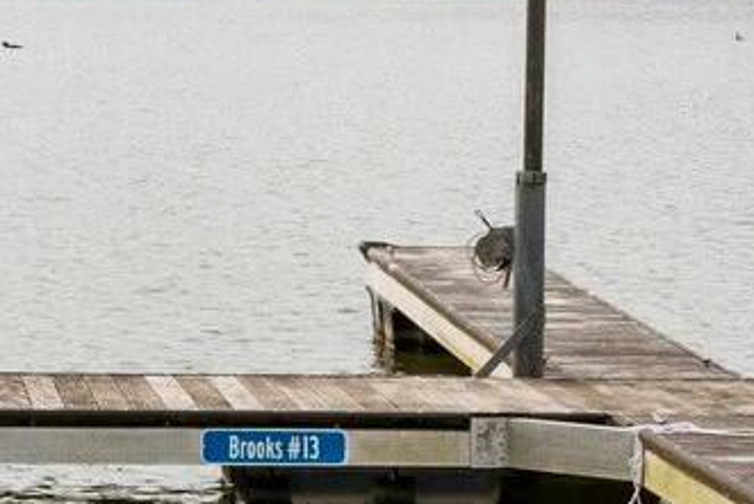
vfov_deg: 7.9
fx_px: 3625
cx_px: -182
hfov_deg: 11.6
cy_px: 32
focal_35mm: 173
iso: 100
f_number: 8
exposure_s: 1/200
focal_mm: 10.26
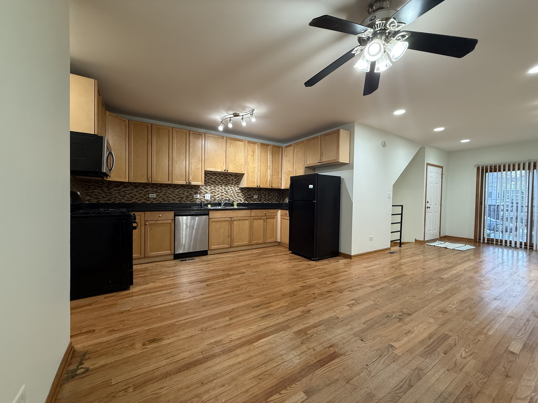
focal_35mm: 14
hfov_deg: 102.1
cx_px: 269
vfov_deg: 85.7
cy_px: 202
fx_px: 218
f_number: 2.2
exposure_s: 1/60
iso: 200
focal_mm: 2.22
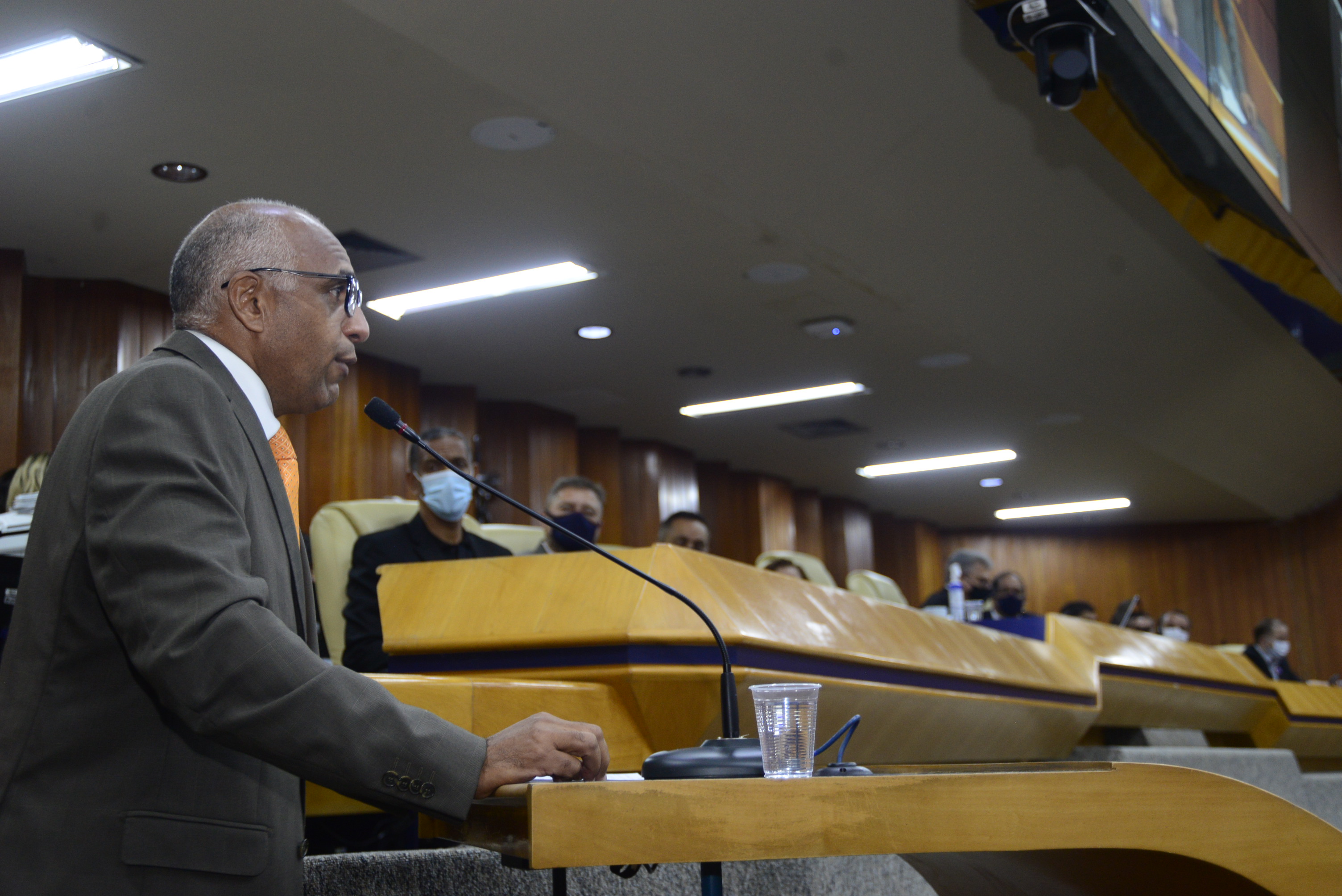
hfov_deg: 41.1
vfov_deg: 28.1
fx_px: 1790
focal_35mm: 48
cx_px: 671
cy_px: 448
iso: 2000
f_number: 4.8
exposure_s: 1/60
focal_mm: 48
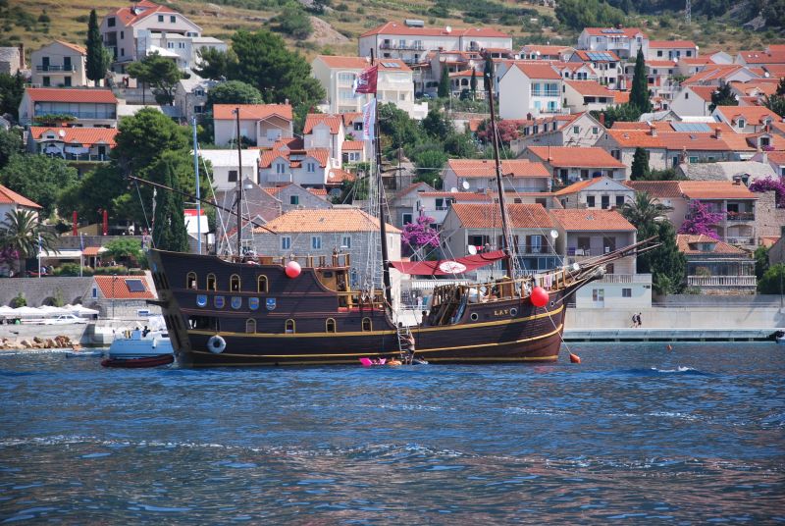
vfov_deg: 9.4
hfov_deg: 13.9
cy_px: 263
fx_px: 3210
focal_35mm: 147
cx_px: 392
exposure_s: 1/500
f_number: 5.6
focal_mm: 98
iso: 160
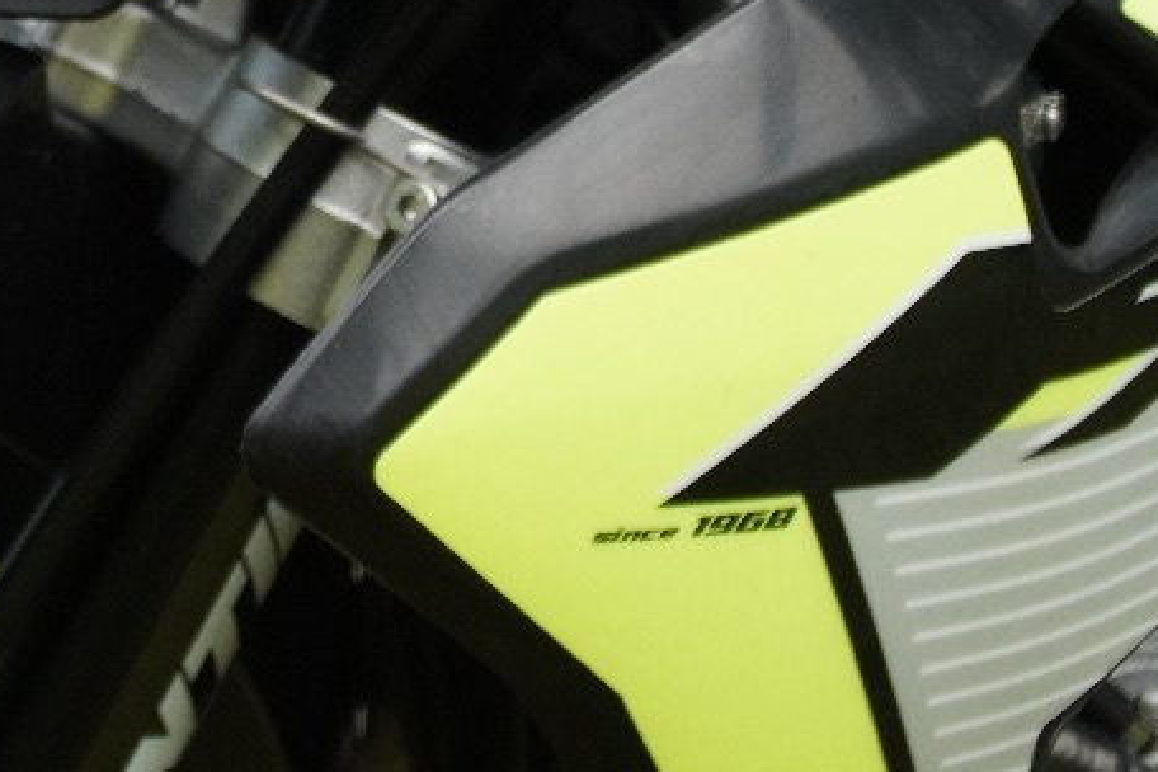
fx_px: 3795
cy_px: -154
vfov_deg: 11.4
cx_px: -155
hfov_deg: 16.7
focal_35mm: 118
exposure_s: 1/2000
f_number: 4
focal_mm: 28
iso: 800
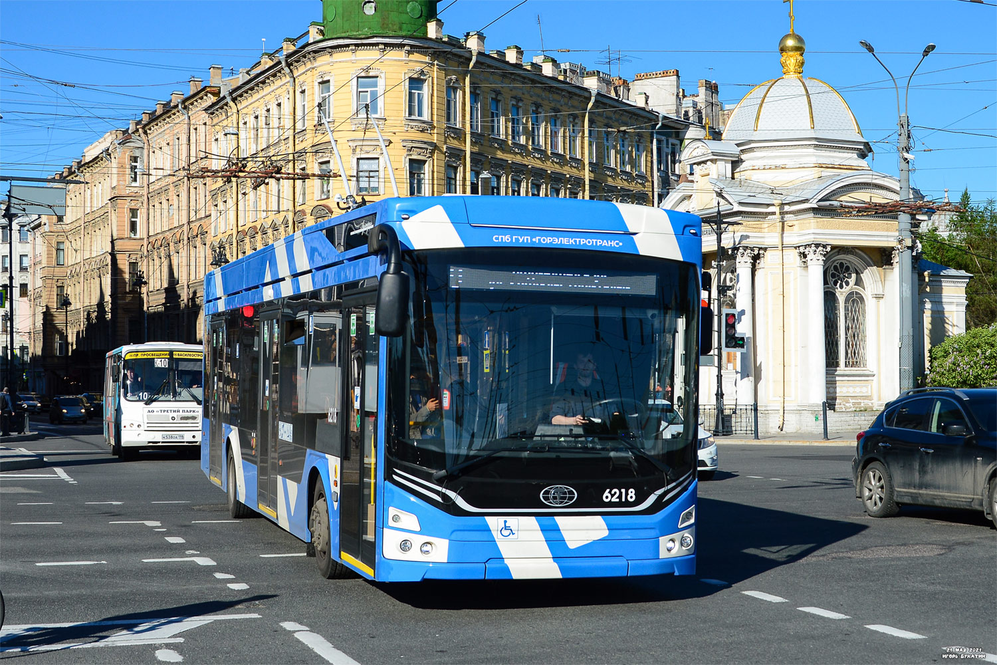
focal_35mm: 42
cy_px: 332
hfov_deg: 46.4
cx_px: 498
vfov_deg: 31.9
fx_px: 1163
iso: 200
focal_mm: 28
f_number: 7.1
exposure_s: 1/1000
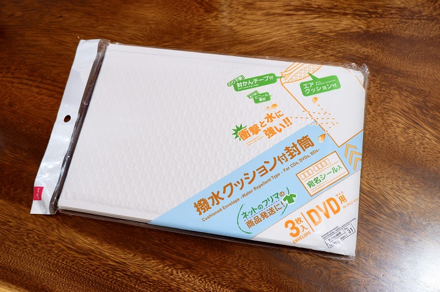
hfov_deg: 53.2
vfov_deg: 36.8
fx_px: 439
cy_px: 146
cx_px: 220
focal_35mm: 36
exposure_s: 1/34
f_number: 4.4
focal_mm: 24.2
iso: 800
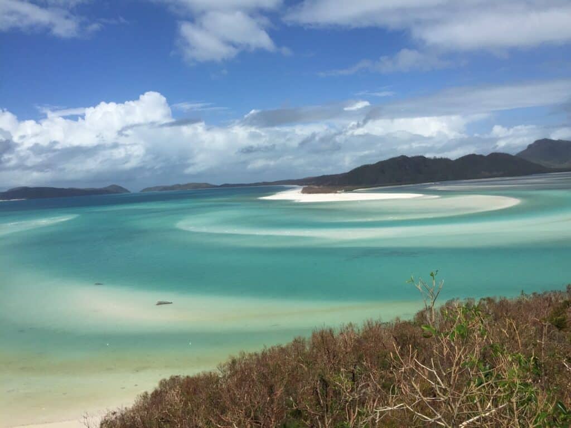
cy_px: 214
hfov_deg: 61.7
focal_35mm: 29
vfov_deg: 48.2
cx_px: 286
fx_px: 478
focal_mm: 4.15
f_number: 2.2
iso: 32
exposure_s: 1/5650
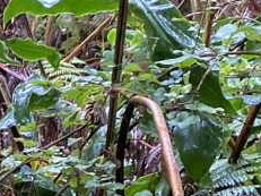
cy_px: 208
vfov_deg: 10.2
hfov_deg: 11.3
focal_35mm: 144
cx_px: -376
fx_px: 1085
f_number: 1.8
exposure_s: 1/60
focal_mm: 4.25
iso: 160
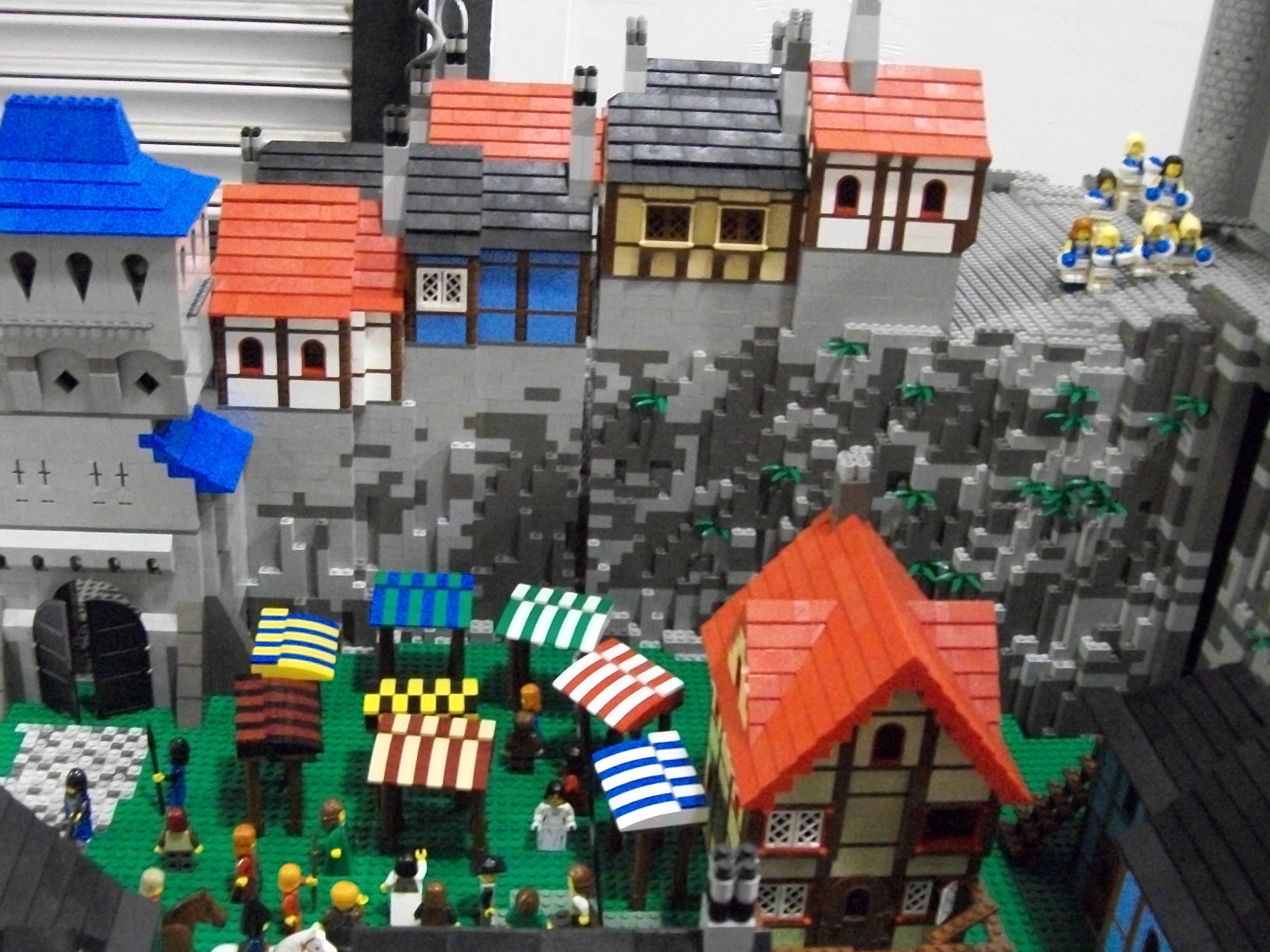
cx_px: 565
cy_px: 480
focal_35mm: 40
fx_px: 1467
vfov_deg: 36.0
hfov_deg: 46.7
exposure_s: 1/25
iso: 640
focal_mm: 6
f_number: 2.7
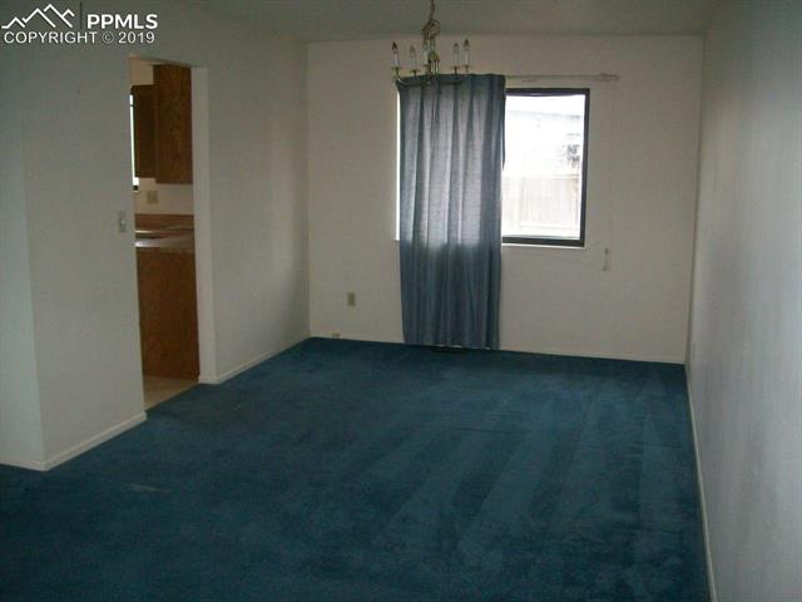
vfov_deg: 39.7
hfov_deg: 51.4
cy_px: 301
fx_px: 834
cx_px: 401
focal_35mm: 36
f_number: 2.7
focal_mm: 6
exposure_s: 1/64
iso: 200
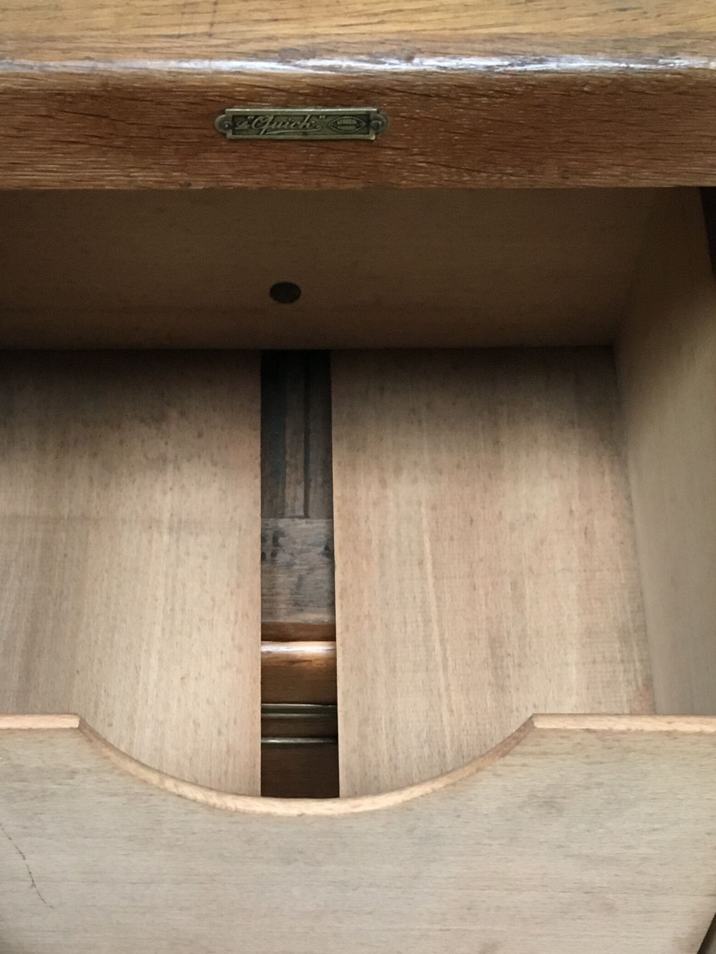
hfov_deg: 26.0
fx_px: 1544
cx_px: 254
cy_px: 754
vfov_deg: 33.4
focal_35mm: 56
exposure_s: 1/33
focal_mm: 4.15
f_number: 2.2
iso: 160
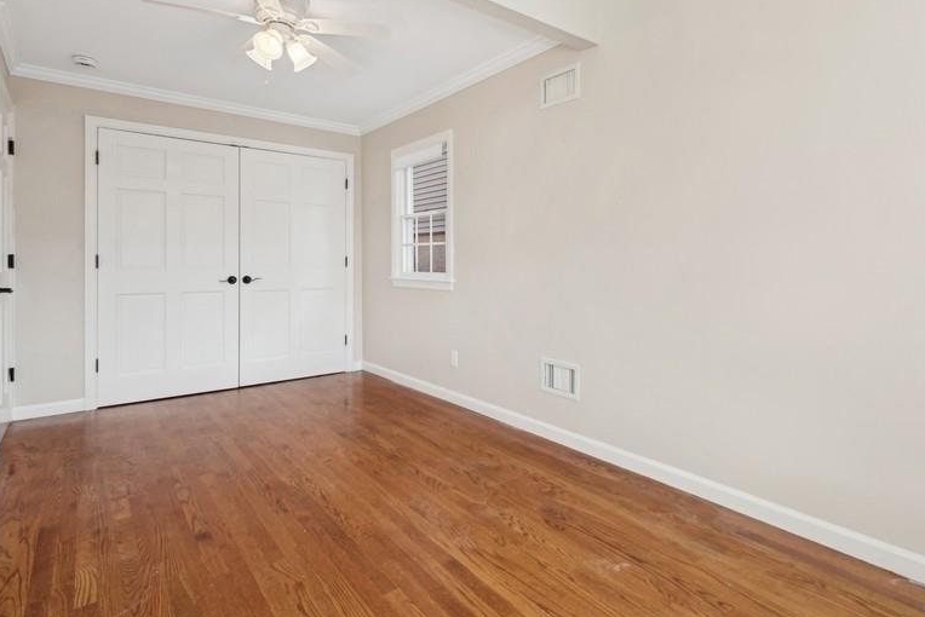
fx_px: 514
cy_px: 258
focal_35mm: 20
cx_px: 490
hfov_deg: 83.9
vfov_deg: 61.6
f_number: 11
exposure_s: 1/5
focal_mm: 17
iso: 100
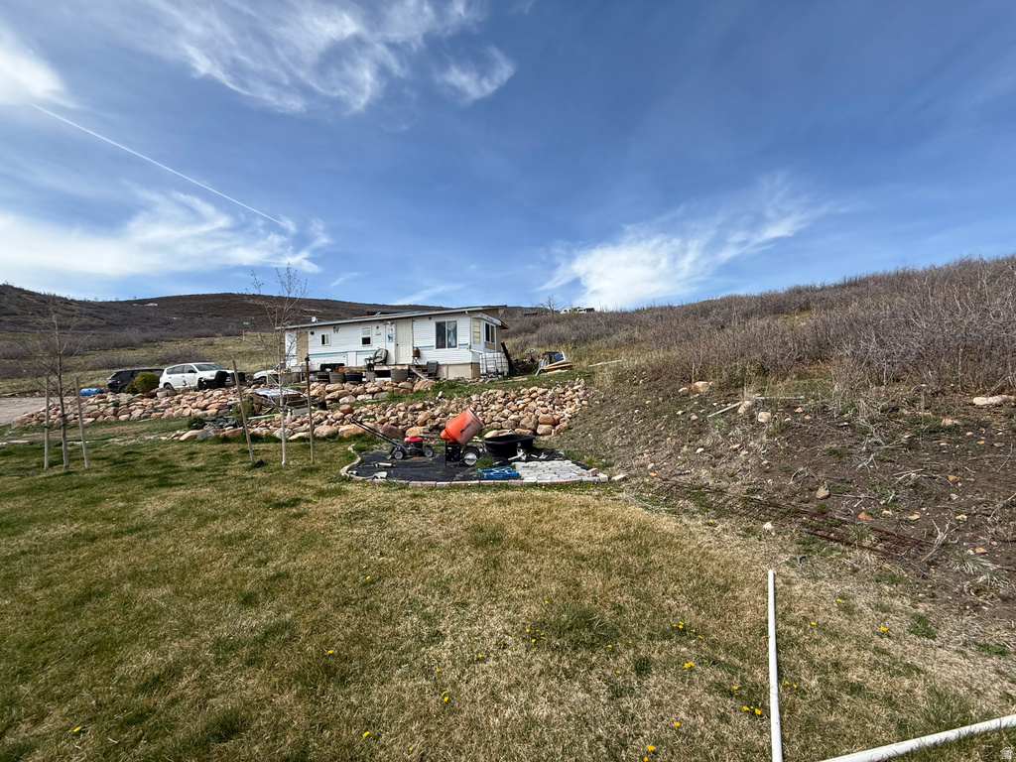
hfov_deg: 102.1
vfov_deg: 85.7
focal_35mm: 14
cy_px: 381
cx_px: 508
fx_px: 411
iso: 50
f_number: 2.2
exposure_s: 1/1901
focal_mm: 2.22
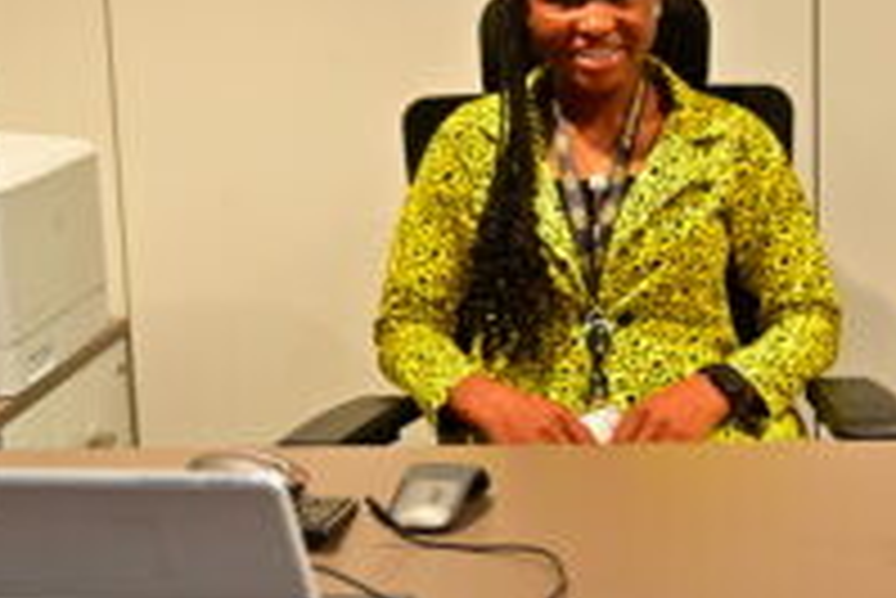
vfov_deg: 18.0
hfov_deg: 26.6
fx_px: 1893
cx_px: 554
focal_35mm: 76
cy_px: 261
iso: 800
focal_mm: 36
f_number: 3.5
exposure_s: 1/200
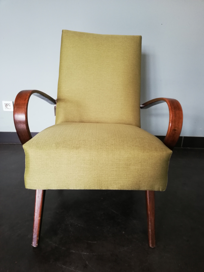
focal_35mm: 26
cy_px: 136
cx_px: 102
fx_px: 204
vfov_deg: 67.3
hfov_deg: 53.1
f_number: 2.2
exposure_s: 1/33.3
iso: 200
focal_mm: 3.81
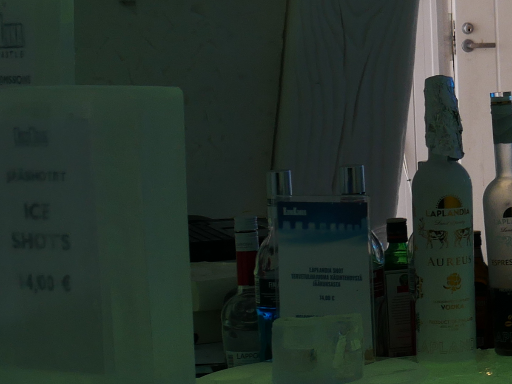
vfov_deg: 12.1
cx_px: 709
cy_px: 152
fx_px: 1805
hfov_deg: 15.2
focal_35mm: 122
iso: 200
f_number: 3.6
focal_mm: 16
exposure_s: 1/30
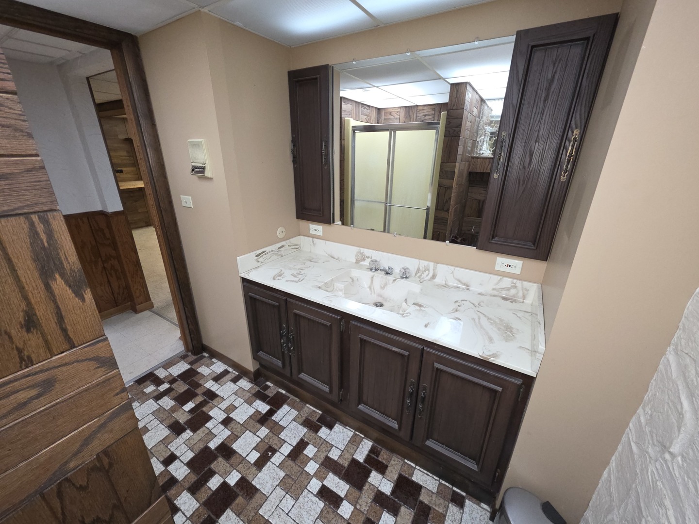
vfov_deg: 89.9
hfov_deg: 106.2
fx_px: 263
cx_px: 350
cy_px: 262
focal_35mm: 13
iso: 200
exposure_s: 1/60
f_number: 1.9
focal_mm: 2.2
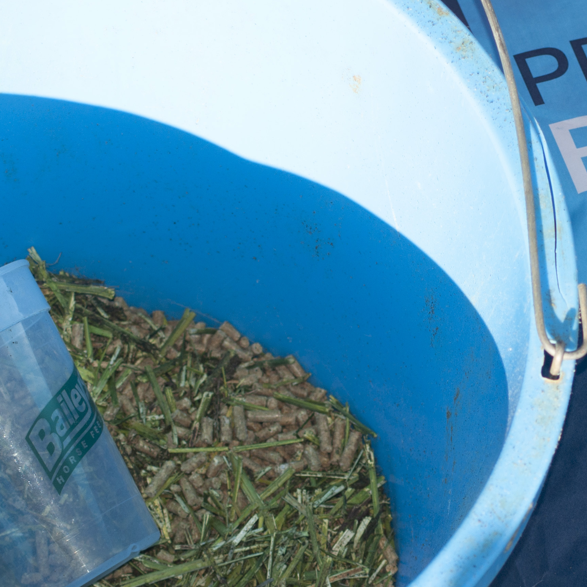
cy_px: 212
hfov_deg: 7.9
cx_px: 569
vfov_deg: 7.9
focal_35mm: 222
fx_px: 4259
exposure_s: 1/200
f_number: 7.1
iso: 200
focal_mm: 70
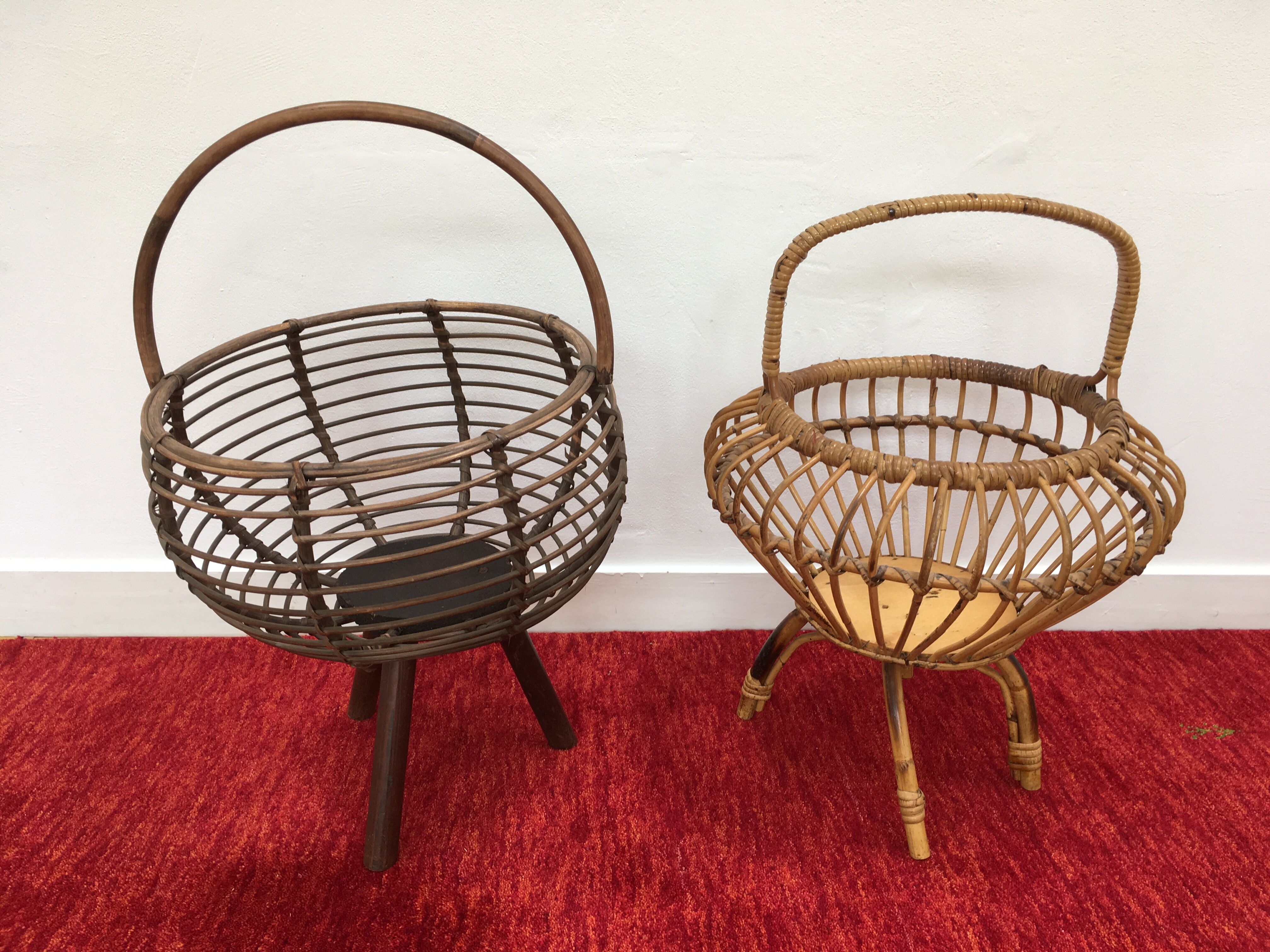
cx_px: 635
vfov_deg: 48.2
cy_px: 476
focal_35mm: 29
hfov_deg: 61.7
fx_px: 1064
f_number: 2.2
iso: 32
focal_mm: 4.15
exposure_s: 1/50
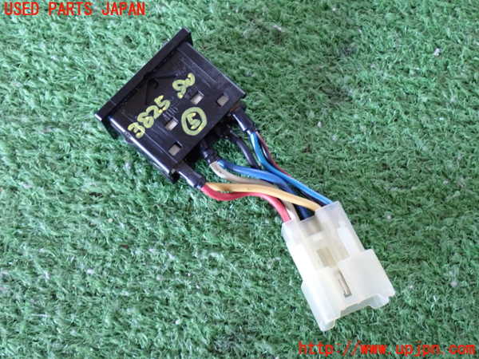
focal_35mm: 47
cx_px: 240
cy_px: 180
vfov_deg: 30.9
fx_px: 650
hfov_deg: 40.4
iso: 800
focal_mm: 8.4
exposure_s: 1/30
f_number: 3.1
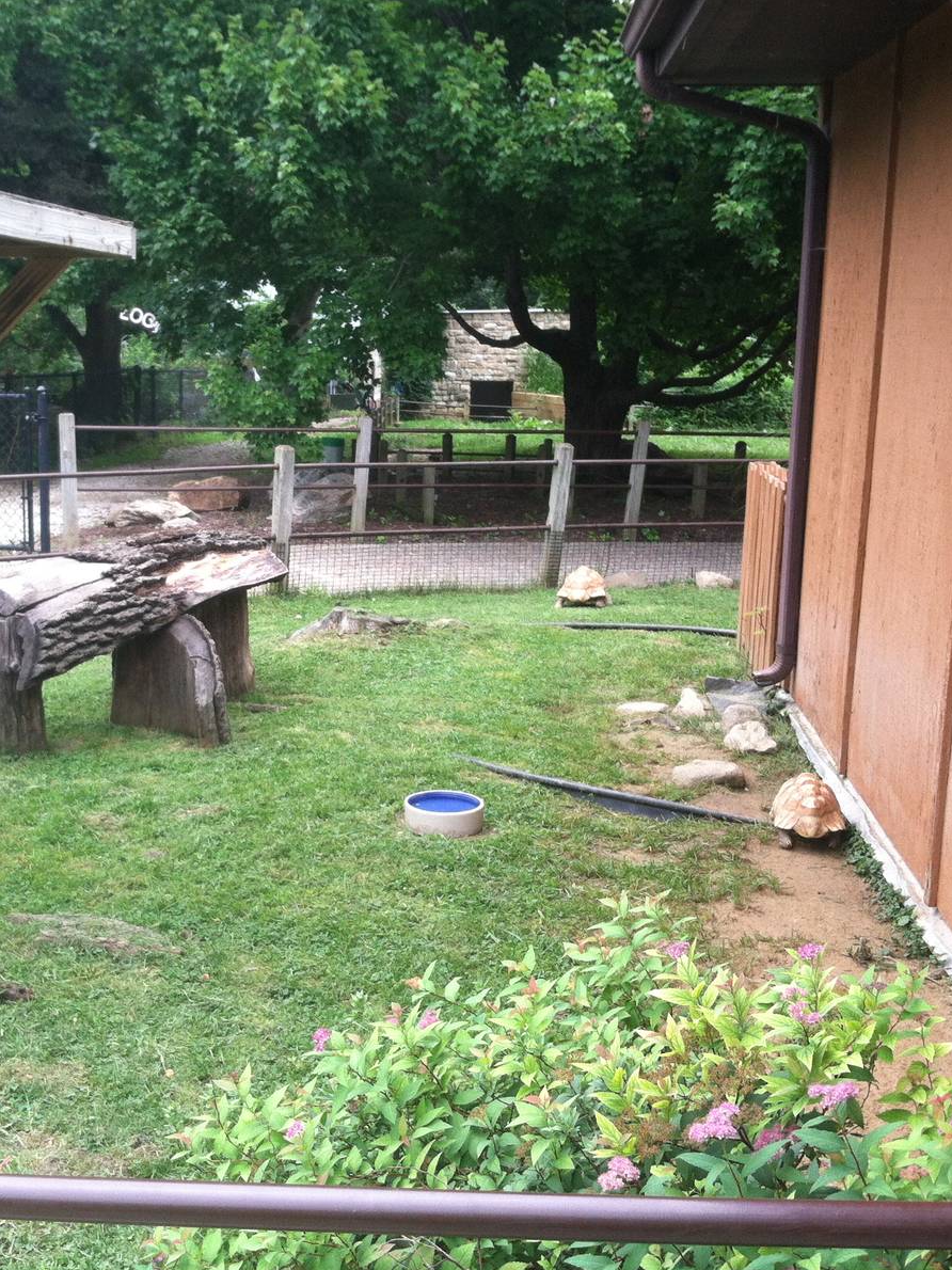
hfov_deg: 30.5
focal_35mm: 47
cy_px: 636
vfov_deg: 40.4
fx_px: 1724
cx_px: 272
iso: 80
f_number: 2.8
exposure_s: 1/129
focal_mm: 3.85
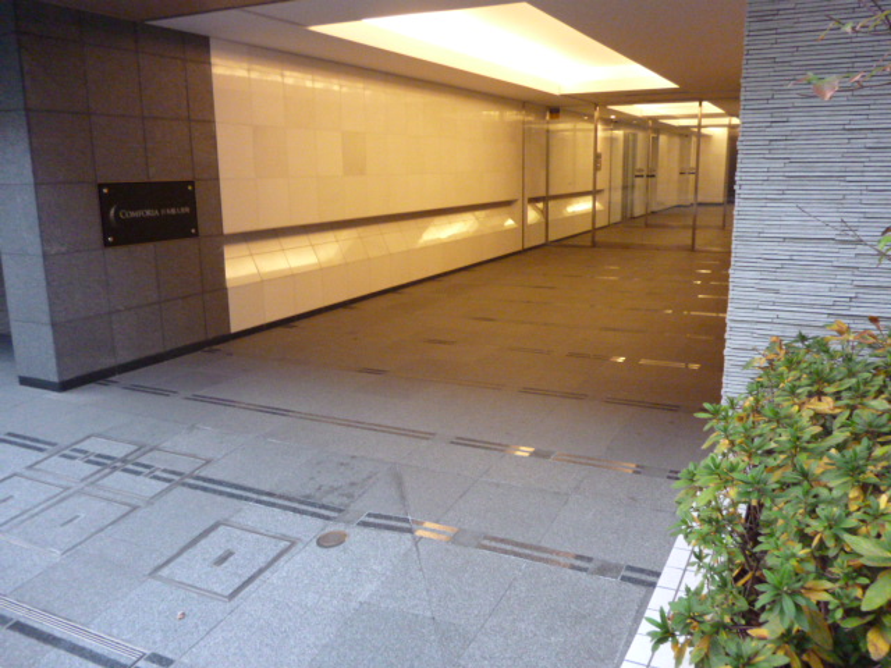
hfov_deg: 63.4
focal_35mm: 28
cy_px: 334
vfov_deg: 49.7
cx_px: 446
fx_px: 721
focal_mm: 5
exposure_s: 1/60
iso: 800
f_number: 3.1
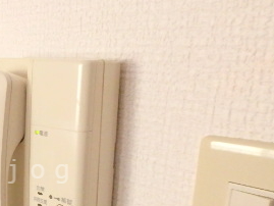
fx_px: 396
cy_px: 171
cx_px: 4
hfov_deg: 34.9
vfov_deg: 28.4
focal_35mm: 50
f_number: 3.5
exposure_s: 1/30
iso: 1250
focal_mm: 3.7
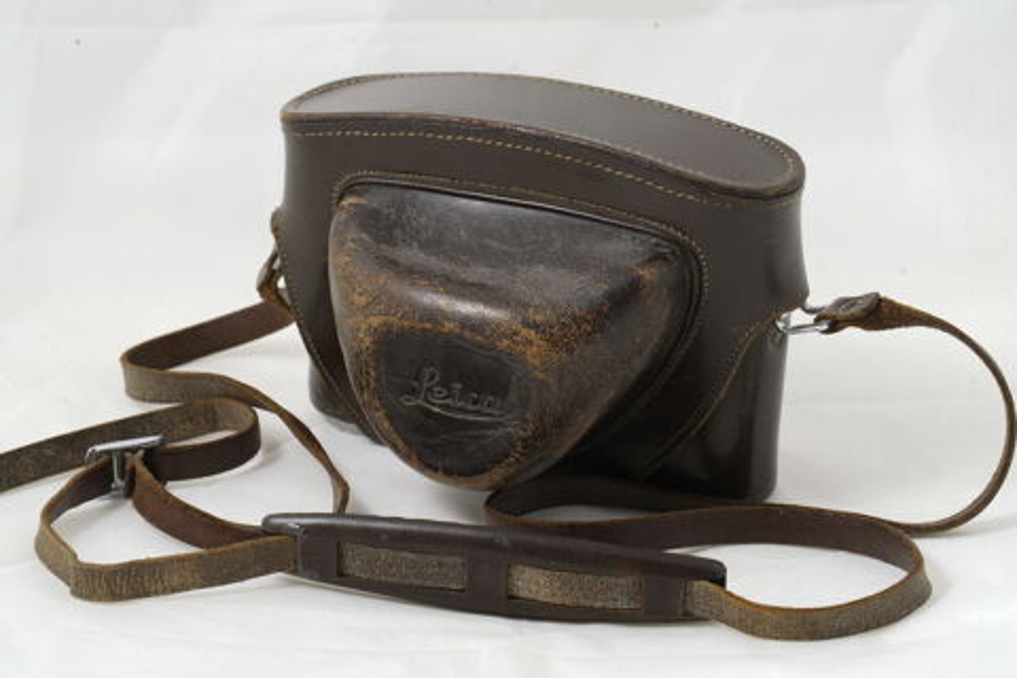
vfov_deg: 13.7
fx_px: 2825
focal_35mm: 100
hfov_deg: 20.4
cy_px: 339
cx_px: 508
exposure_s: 1/100
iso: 80
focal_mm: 100
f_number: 16
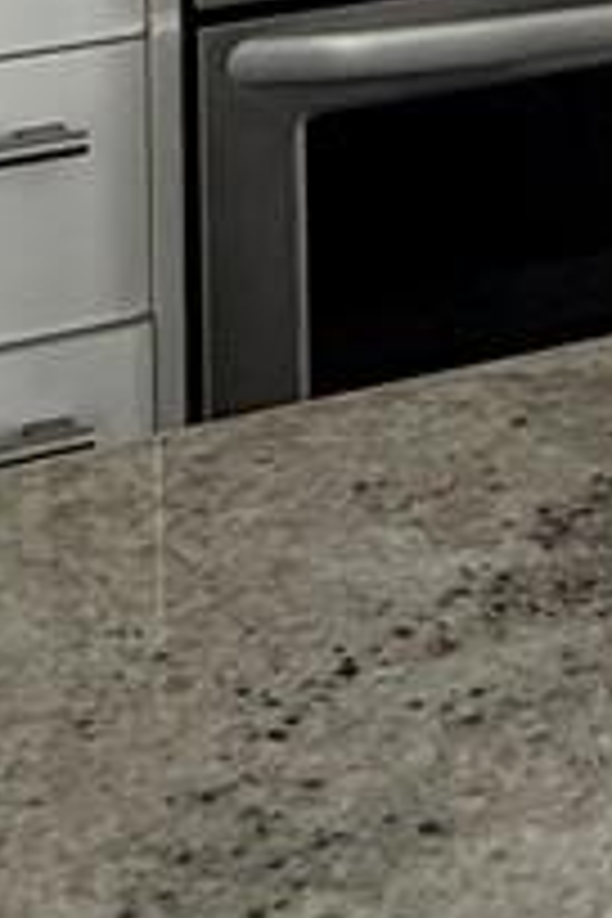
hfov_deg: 11.6
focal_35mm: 114
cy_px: -572
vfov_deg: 16.0
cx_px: 886
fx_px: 2907
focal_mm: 2.22
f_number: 2.2
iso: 125
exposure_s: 1/121
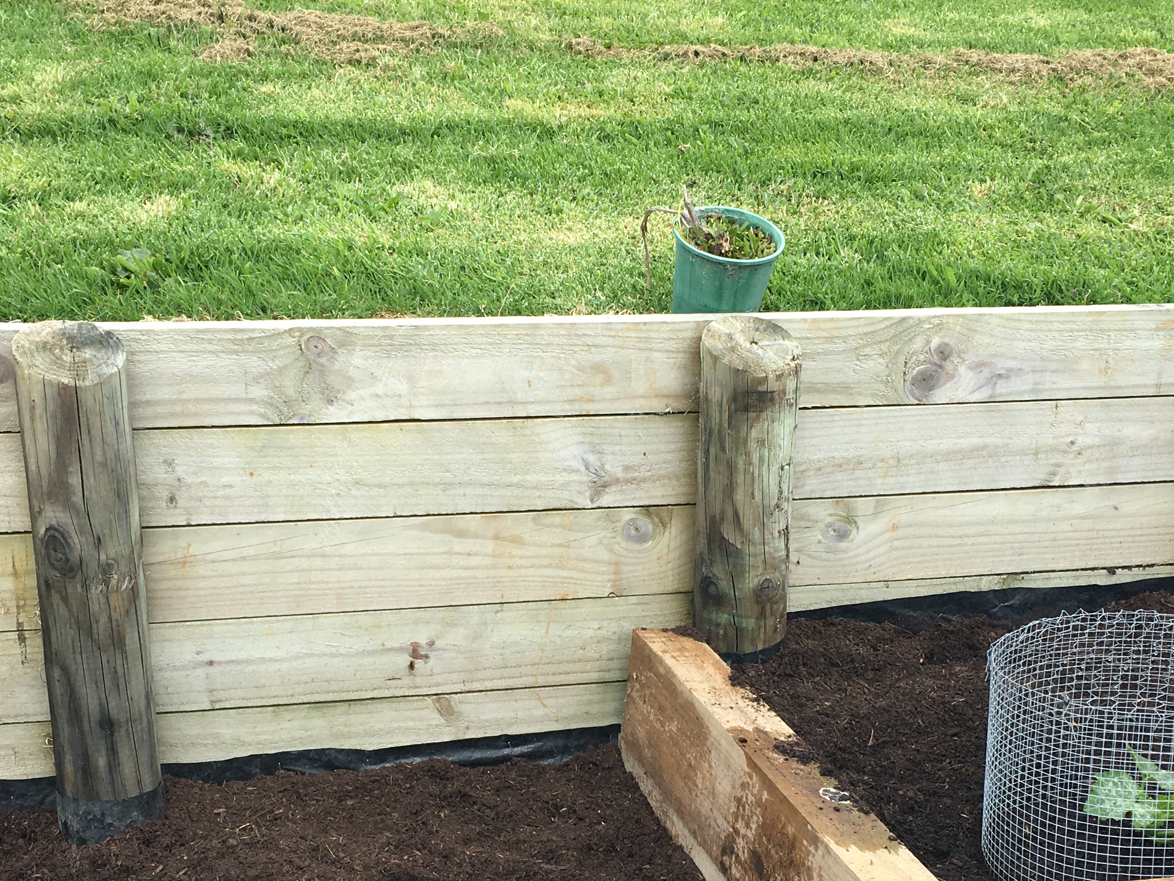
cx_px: 587
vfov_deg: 28.1
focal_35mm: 51
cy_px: 667
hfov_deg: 37.5
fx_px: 1730
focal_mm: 4.15
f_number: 2.2
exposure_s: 1/601
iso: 25
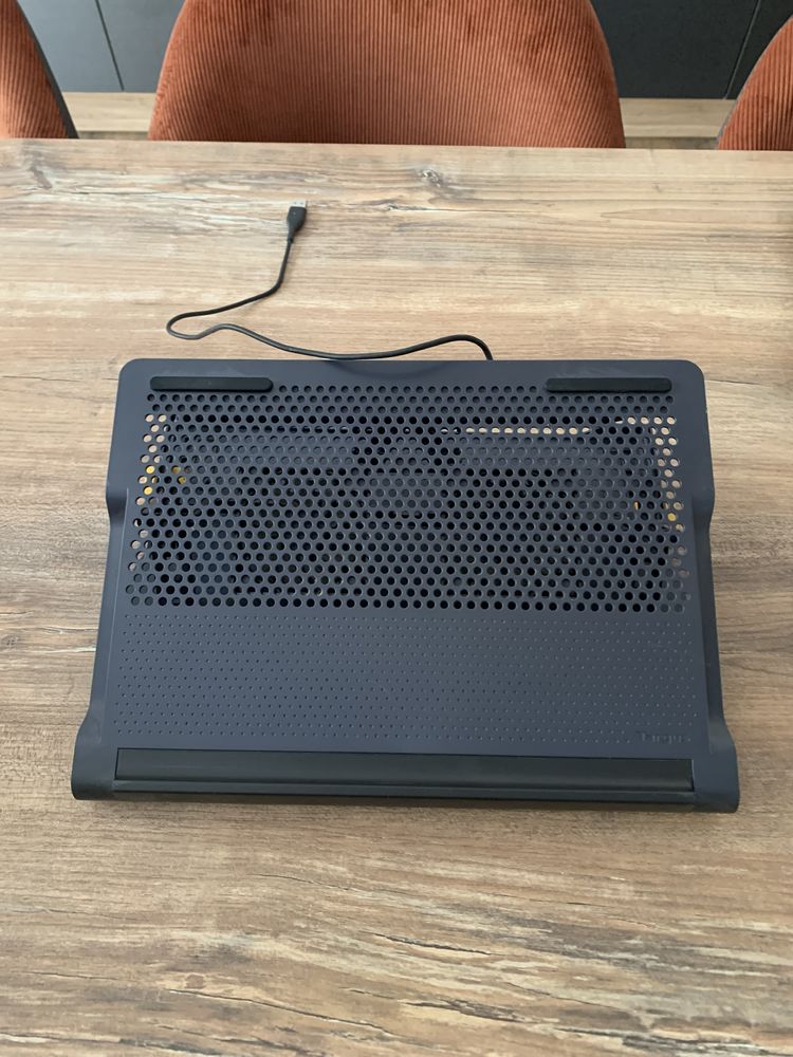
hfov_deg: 53.1
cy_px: 528
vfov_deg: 67.3
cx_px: 396
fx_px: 794
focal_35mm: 26
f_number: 1.8
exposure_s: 1/40
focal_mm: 4.25
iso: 400
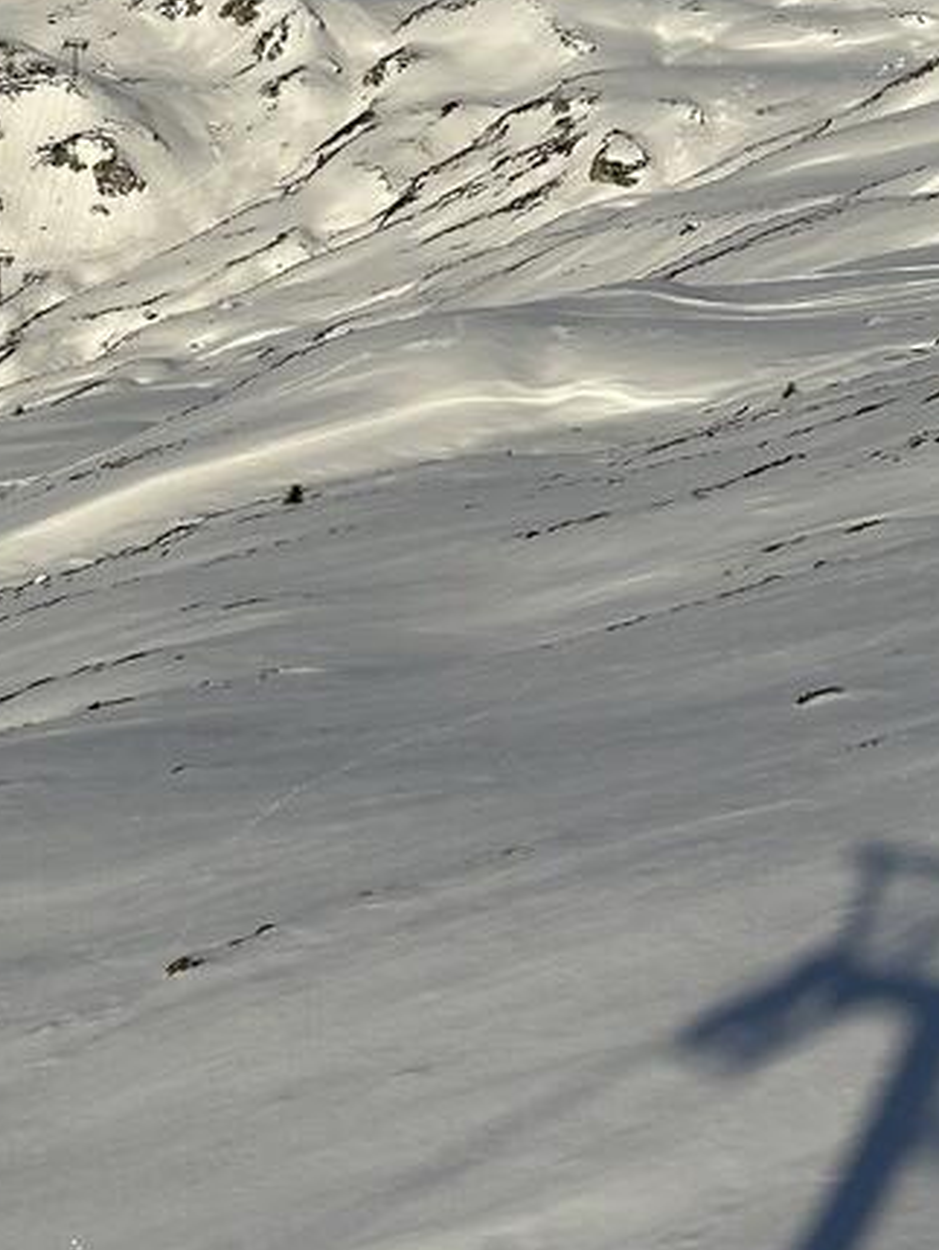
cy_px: 58
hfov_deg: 12.8
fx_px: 4155
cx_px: 147
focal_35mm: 115
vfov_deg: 16.8
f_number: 1.78
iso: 64
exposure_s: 1/9804
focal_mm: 6.86
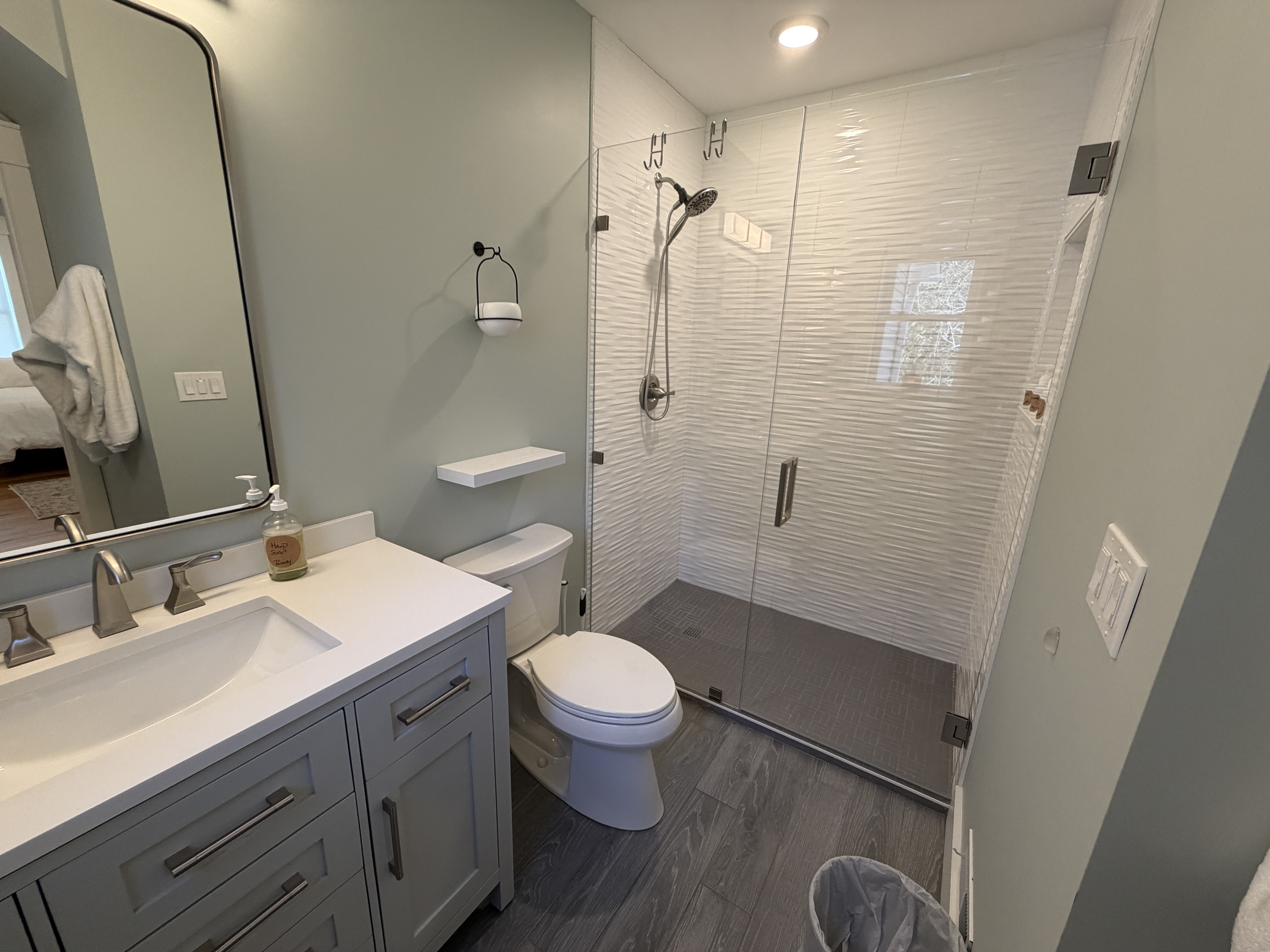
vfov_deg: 85.7
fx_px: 514
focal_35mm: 14
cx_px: 635
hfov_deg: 102.1
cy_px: 476
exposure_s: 1/120
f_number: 2.2
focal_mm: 2.22
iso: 200
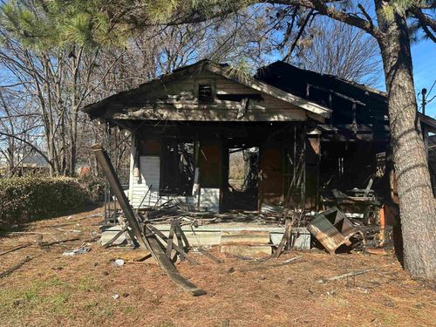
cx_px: 218
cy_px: 164
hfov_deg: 71.6
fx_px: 302
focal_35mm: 24
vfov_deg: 56.8
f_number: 1.78
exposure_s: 1/1812
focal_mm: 6.86
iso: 80
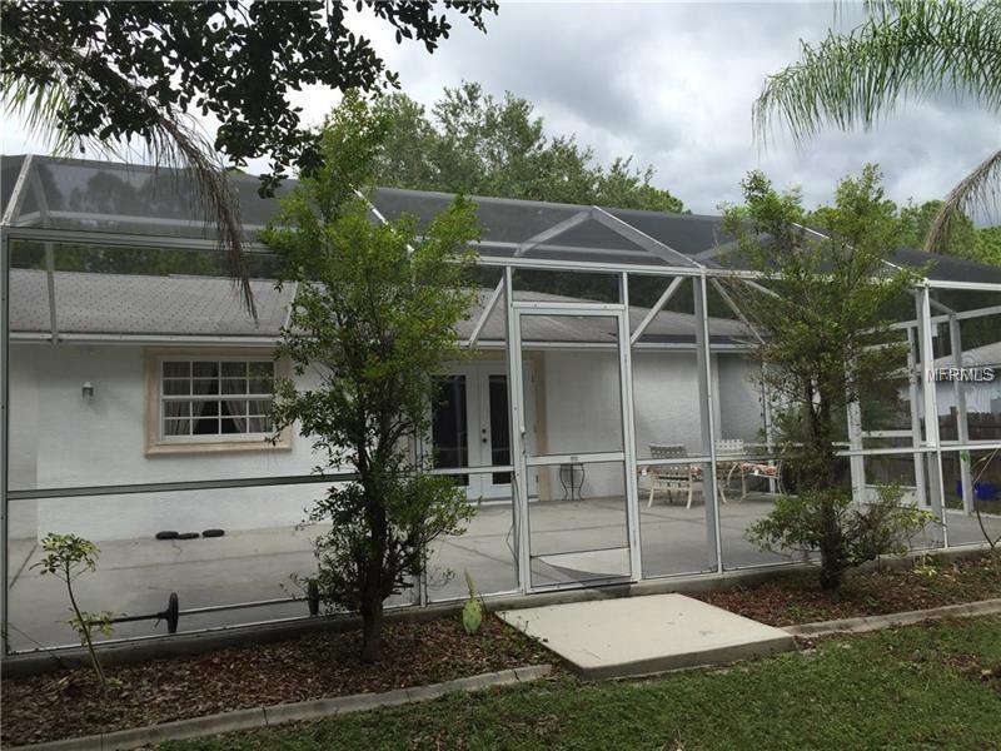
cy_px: 376
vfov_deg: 48.2
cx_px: 500
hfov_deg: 61.7
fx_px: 839
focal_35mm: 29
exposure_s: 1/807
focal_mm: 4.15
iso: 32
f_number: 2.2
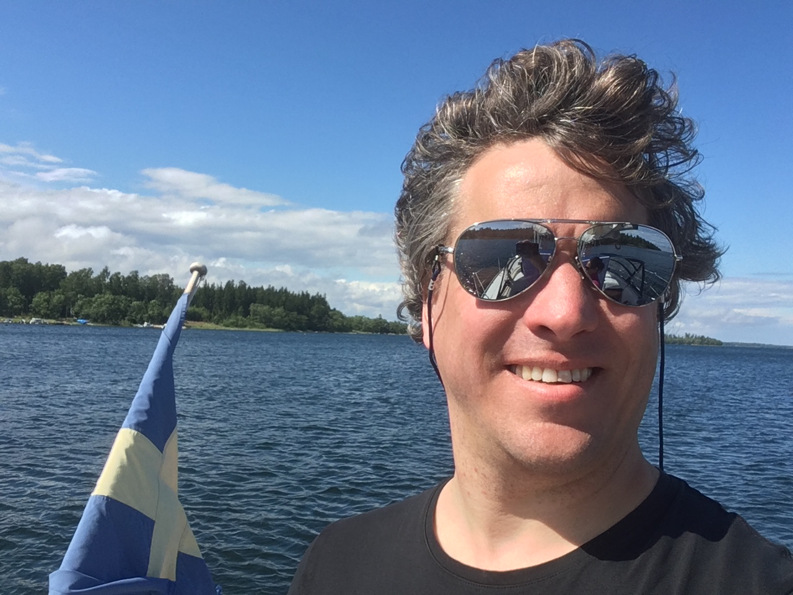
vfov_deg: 45.4
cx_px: 396
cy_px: 298
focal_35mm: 31
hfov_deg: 58.4
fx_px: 710
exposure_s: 1/1534
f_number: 2.4
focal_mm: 2.15
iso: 50
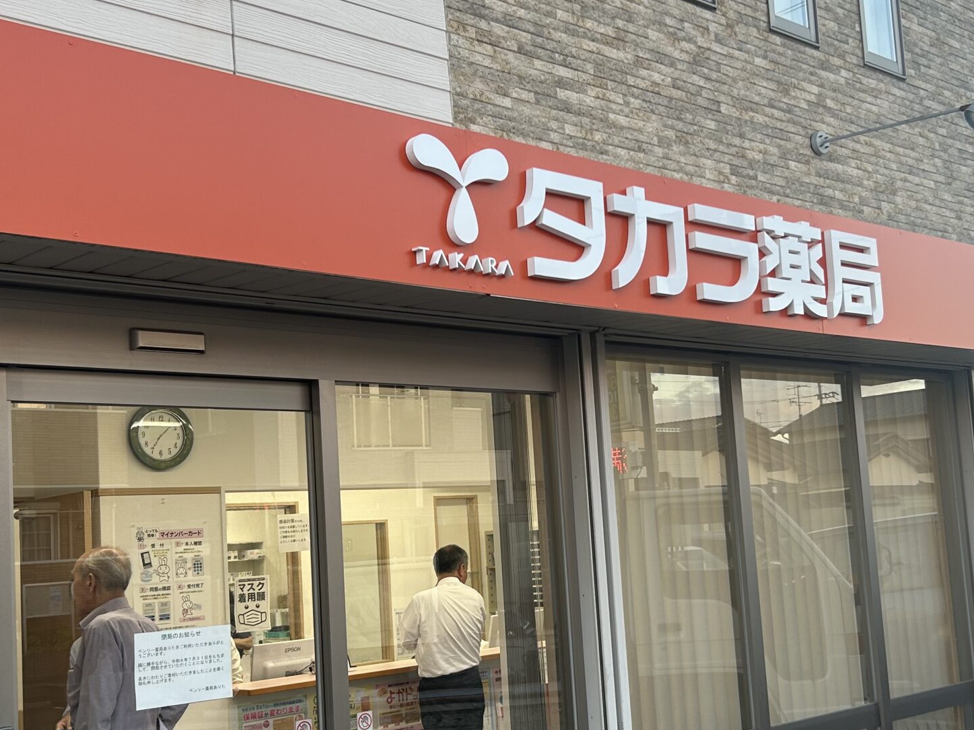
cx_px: 561
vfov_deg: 31.5
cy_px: 412
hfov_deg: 41.1
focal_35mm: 46
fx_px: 1294
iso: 50
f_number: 1.5
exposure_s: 1/165
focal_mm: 5.7
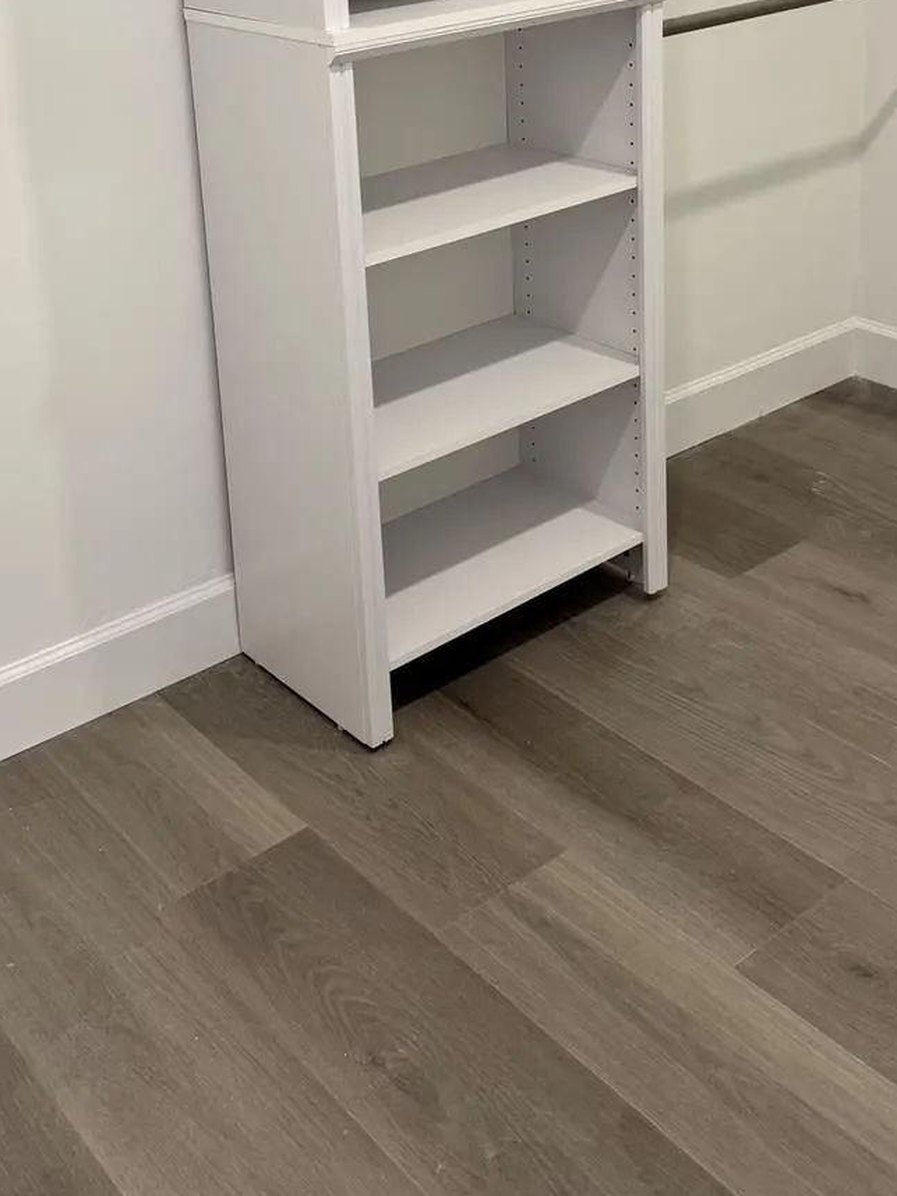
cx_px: 445
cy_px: 194
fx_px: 1485
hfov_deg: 33.6
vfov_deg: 41.4
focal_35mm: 43
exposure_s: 1/60
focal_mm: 6.76
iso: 125
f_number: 1.78
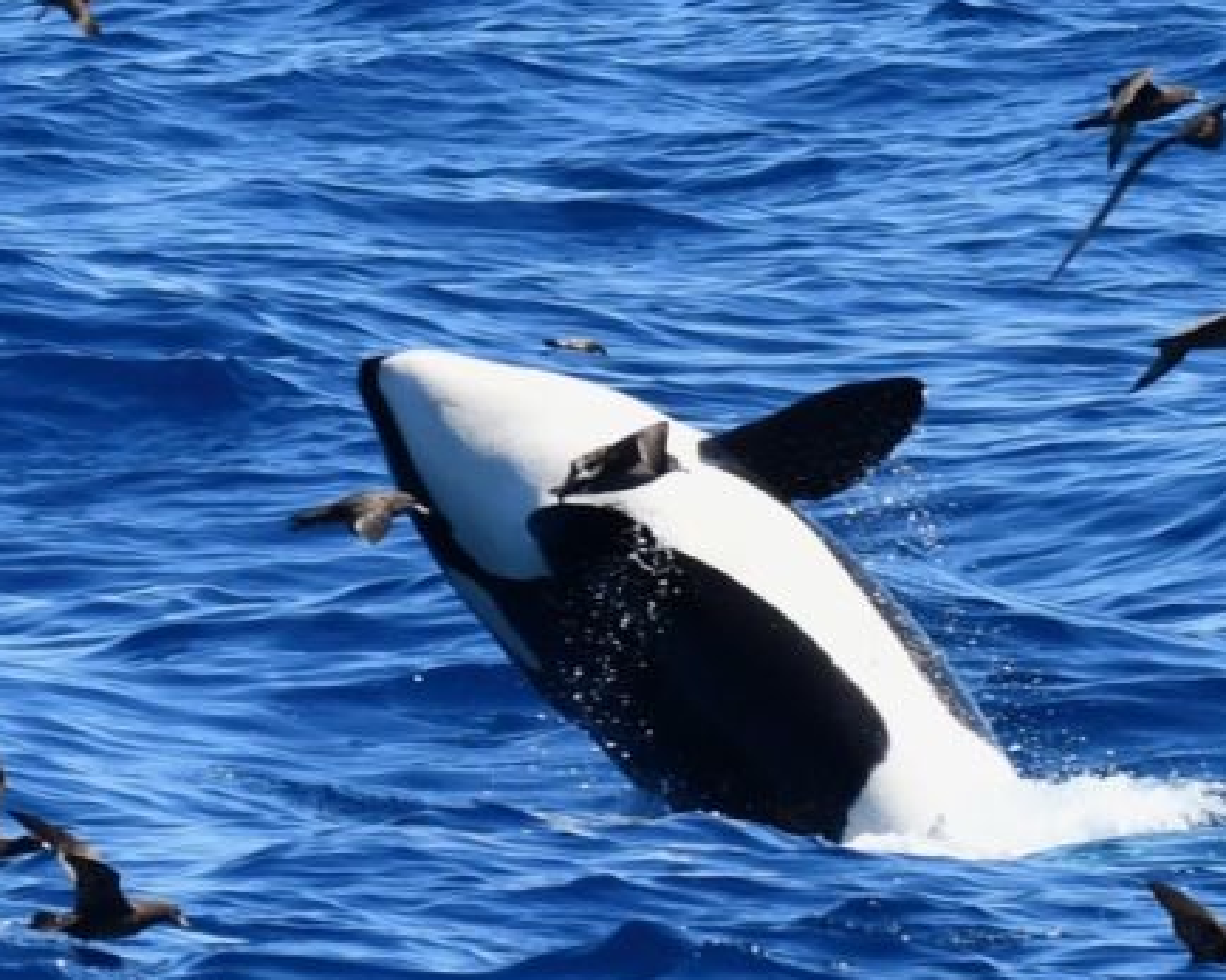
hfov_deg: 5.0
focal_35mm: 389
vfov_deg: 4.0
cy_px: 459
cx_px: 701
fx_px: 14112
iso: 400
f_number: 7.1
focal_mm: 150
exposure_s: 1/1600
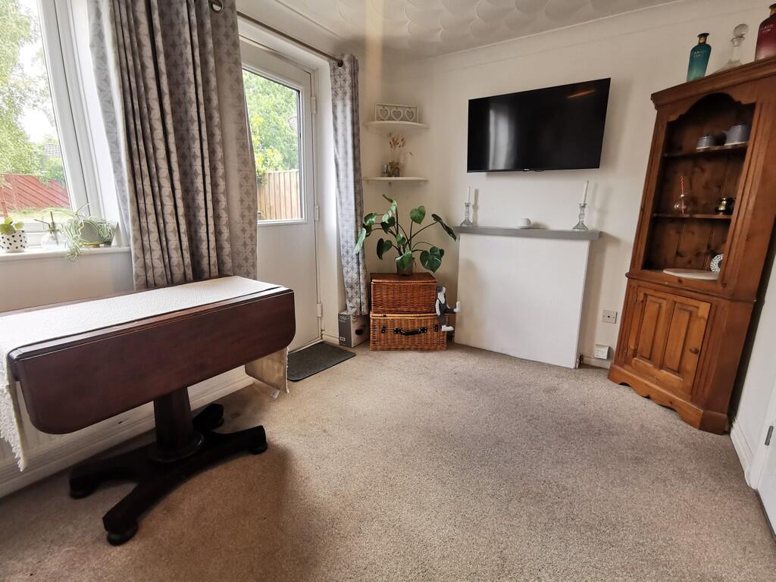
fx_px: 381
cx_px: 388
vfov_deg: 74.7
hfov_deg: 91.0
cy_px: 291
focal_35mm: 17
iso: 100
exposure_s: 1/50
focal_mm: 2.26
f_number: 2.2
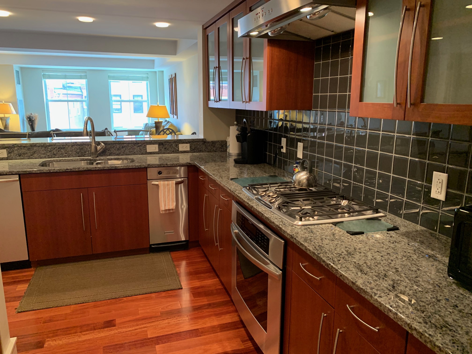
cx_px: 236
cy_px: 177
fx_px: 355
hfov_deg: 67.3
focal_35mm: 26
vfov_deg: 53.1
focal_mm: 4.25
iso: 320
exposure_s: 1/60
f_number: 1.8
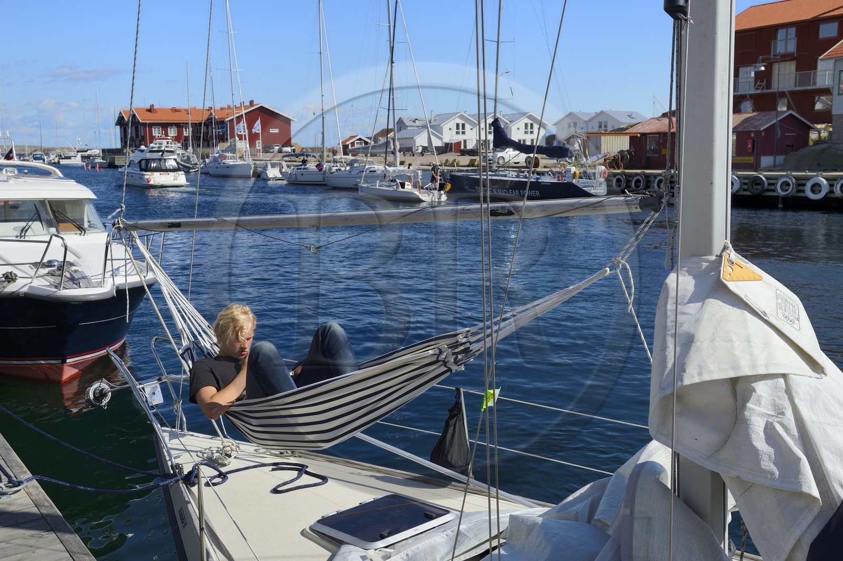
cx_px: 422
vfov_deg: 35.0
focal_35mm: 38
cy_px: 280
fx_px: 889
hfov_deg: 50.7
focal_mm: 38
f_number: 10
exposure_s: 1/400
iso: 200
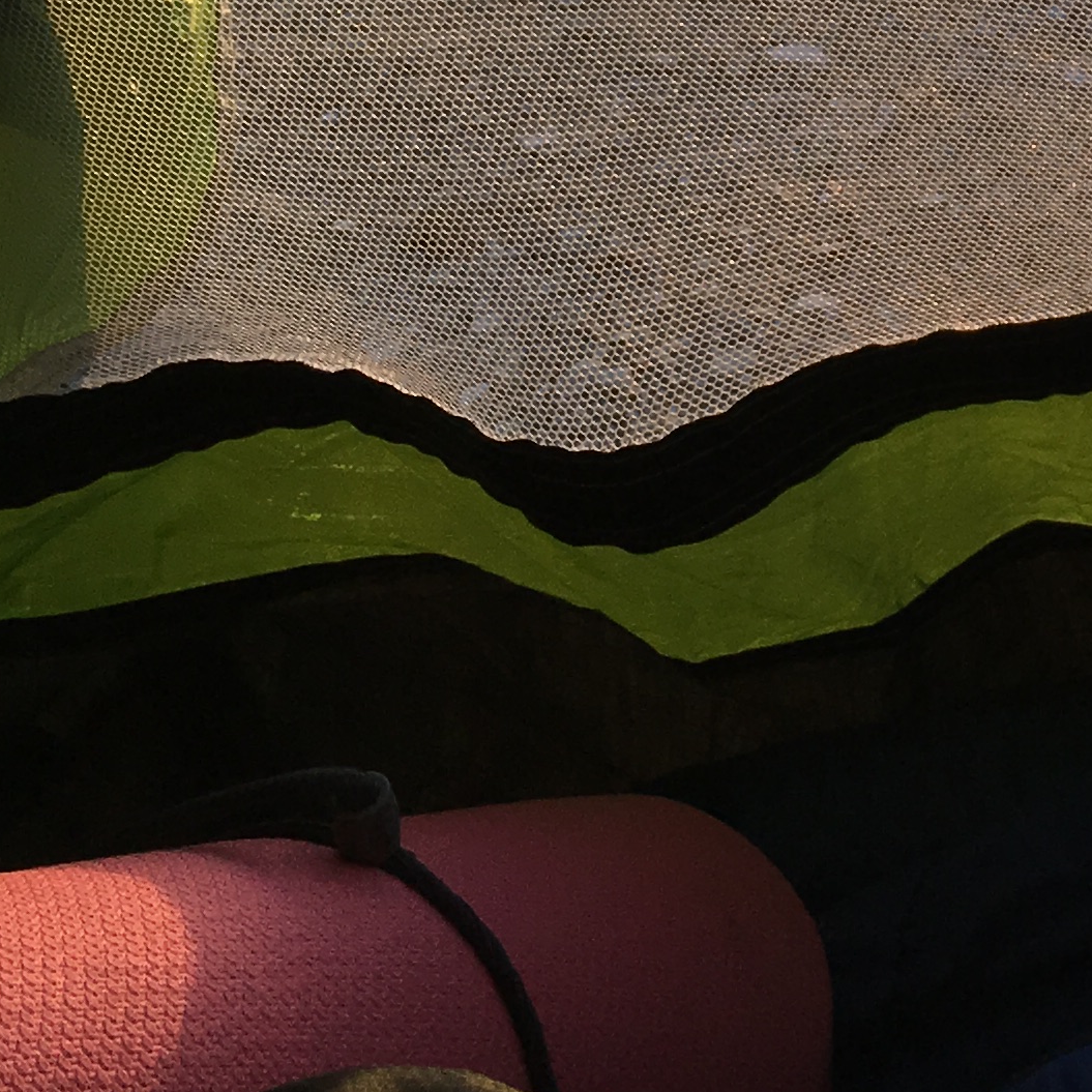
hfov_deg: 17.0
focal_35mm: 98
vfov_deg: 16.2
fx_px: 3498
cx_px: 1309
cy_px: -557
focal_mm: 4.15
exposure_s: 1/596
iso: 25
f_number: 2.2
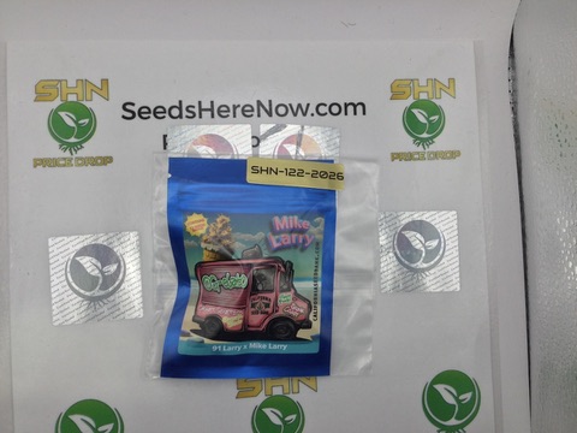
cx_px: 288
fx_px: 517
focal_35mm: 31
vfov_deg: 45.4
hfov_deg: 58.4
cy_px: 216
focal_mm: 3.3
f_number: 2.4
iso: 25
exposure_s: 1/124
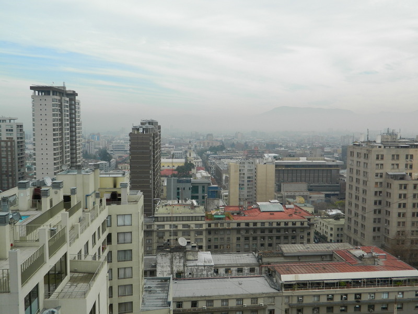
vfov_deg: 45.4
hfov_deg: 58.4
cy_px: 157
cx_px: 209
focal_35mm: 31
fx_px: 374
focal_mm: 5.6
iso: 80
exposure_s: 1/500
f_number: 3.2
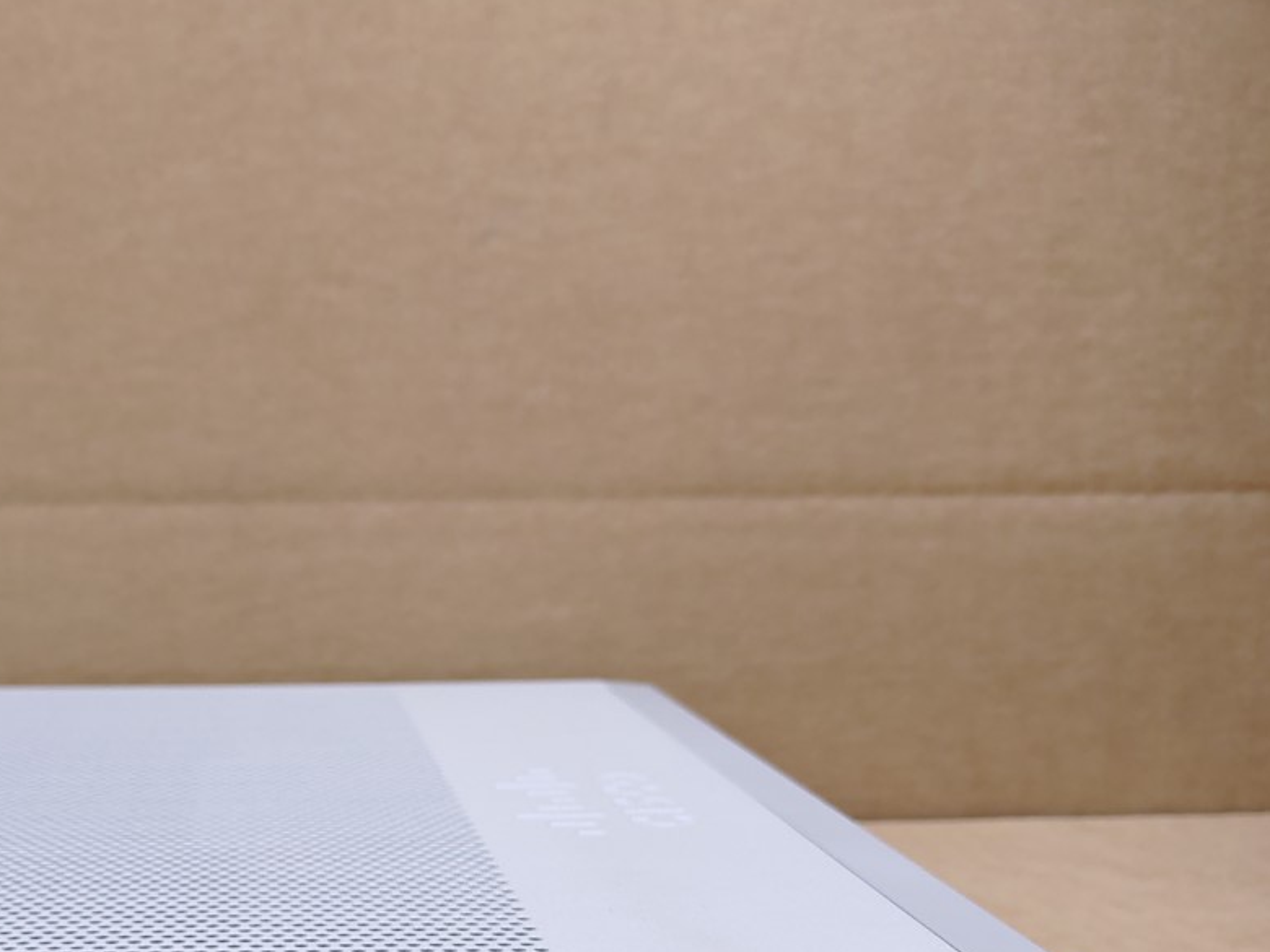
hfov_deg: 38.1
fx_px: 1761
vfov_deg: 29.0
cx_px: 236
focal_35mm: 48
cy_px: 861
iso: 50
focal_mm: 4.36
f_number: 1.8
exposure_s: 1/157
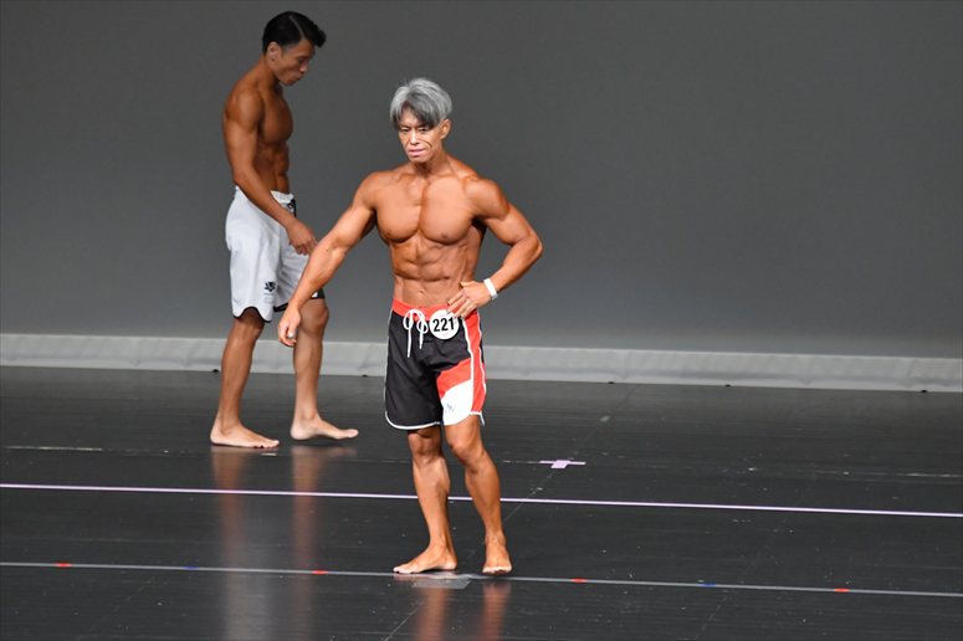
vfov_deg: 4.4
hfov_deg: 6.5
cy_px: 320
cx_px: 482
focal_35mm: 315
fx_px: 8422
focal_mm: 210
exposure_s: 1/400
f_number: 5.6
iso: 5000
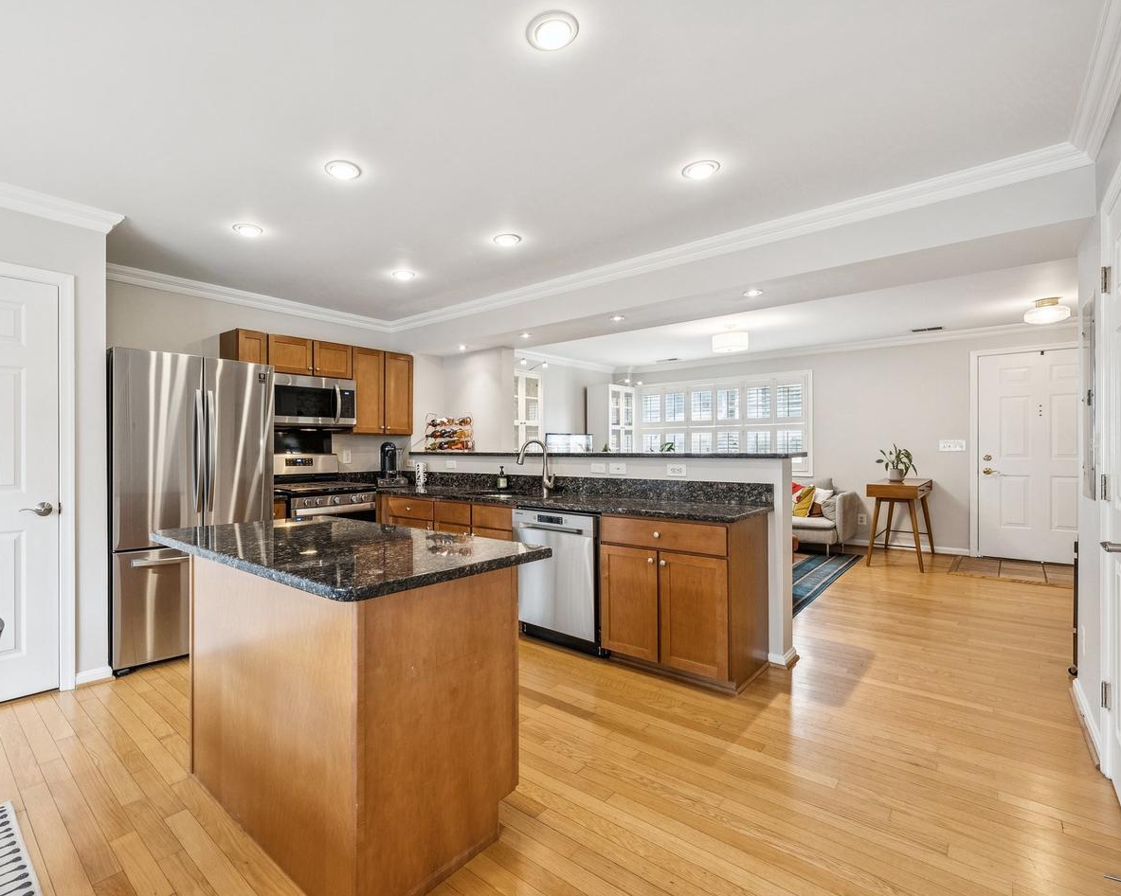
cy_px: 448
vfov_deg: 80.4
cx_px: 466
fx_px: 531
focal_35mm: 16
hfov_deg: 92.3
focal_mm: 14
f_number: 7.1
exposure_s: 1/8
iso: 640
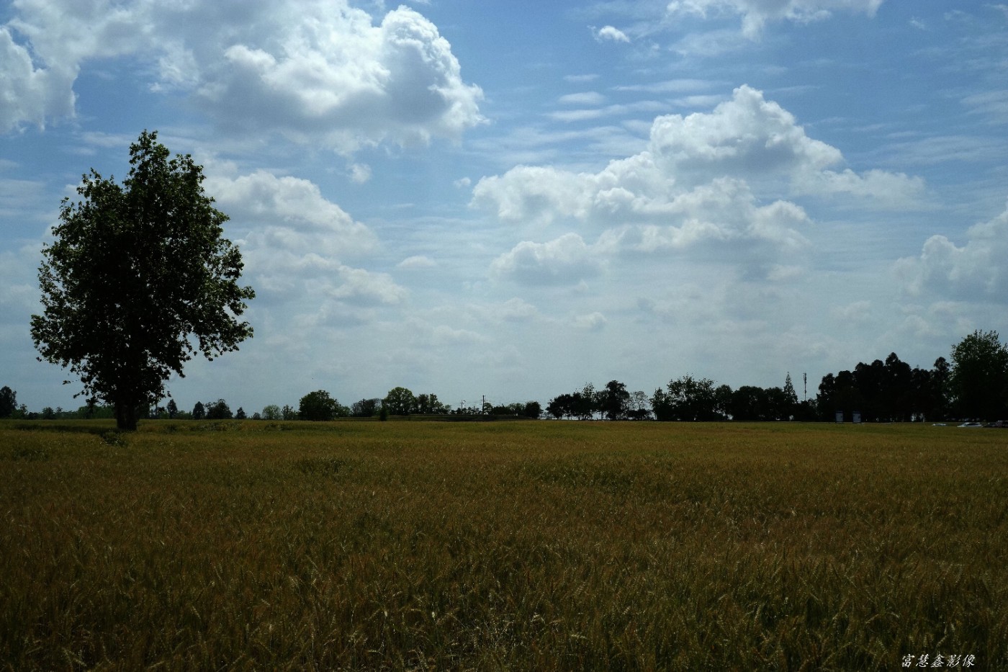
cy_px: 336
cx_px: 504
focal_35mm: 36
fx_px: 1008
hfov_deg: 53.1
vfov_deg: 36.9
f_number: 20
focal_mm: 36
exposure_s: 1/1000
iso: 800
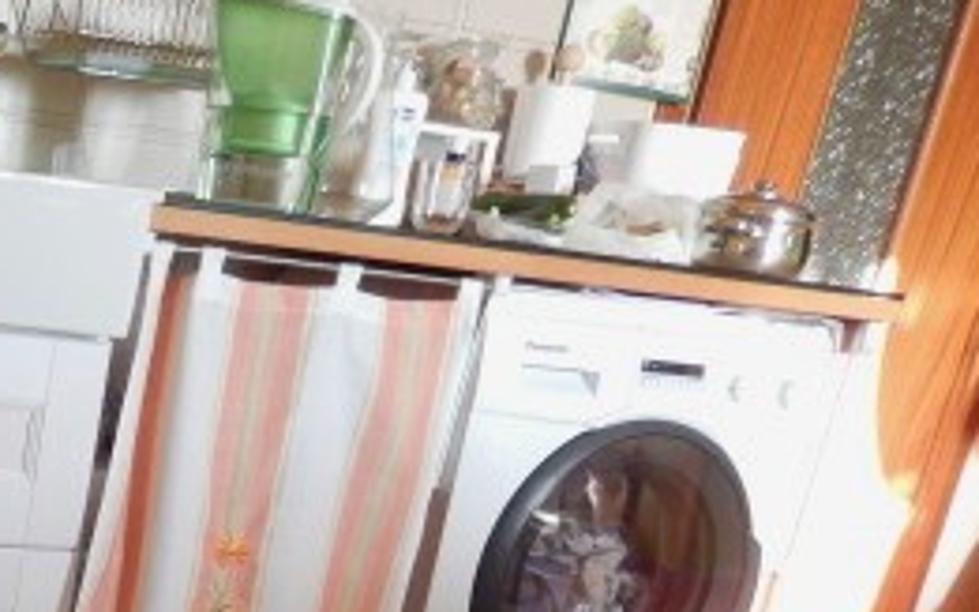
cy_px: 886
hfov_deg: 28.5
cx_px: -113
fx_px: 1734
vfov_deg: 18.1
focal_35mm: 65
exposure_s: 1/30
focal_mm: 4.5
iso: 280
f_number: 3.4
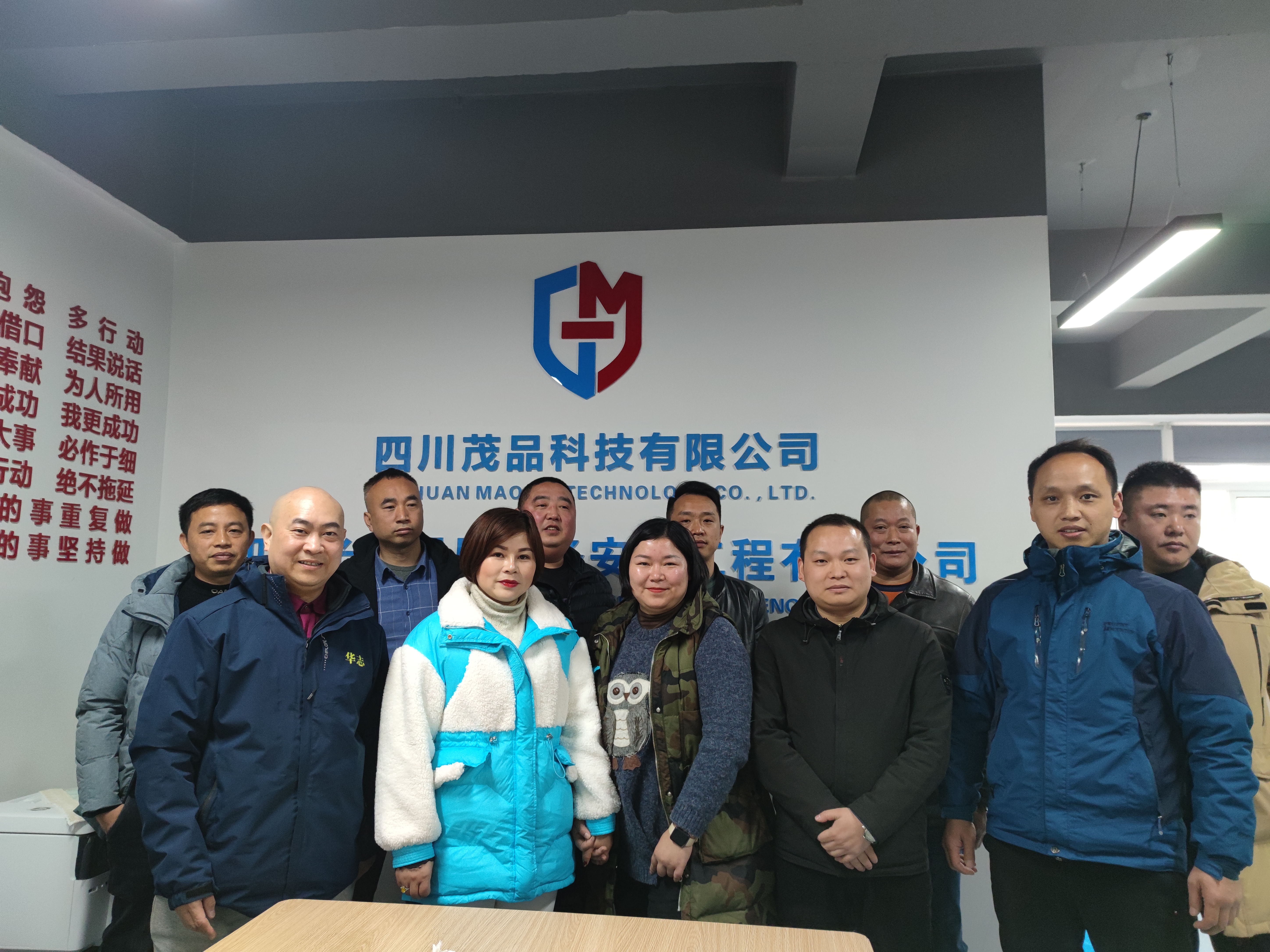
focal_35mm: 24
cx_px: 635
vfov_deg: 56.8
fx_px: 881
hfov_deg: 71.6
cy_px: 476
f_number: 1.69
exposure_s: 1/50
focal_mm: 6.72
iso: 441
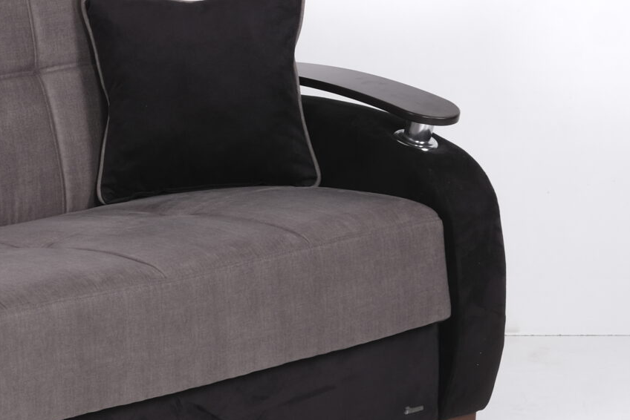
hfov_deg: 11.9
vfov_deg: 8.1
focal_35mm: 169
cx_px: -114
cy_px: 87
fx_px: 2958
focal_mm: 37.6
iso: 125
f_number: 9
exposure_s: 1/125
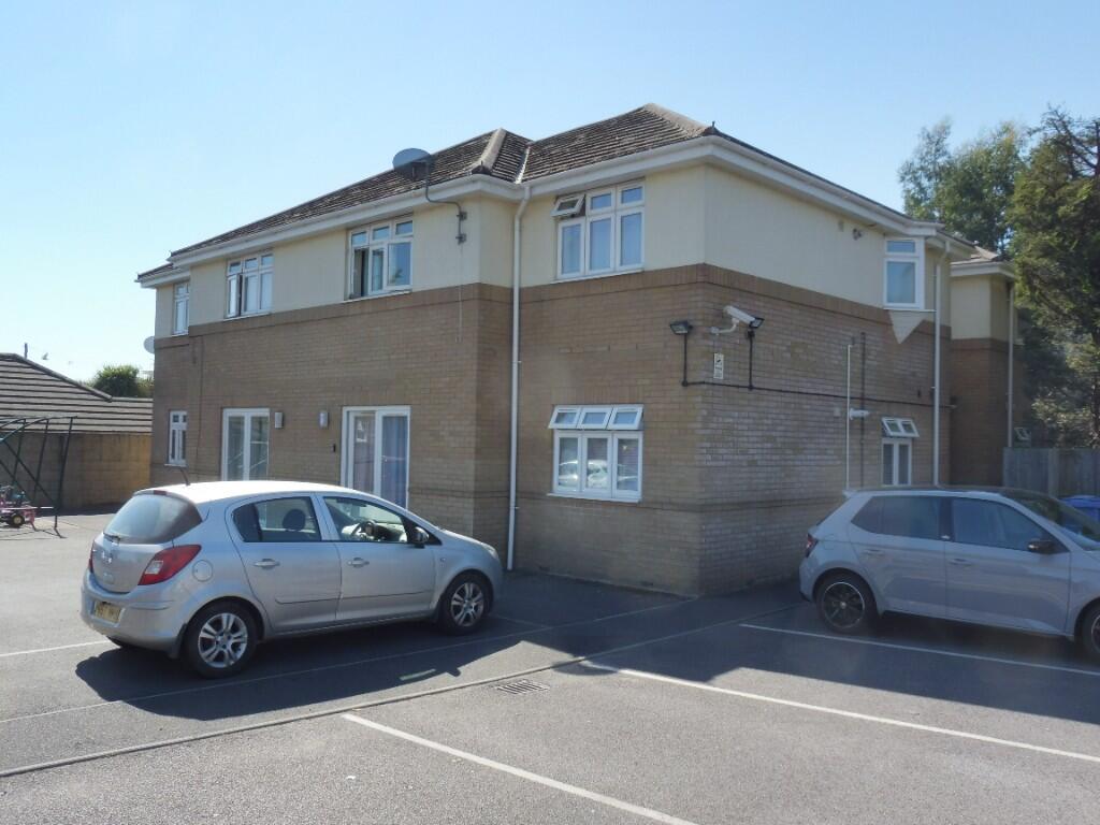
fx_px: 953
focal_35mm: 30
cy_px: 412
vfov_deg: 46.8
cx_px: 550
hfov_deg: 60.0
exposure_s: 1/400
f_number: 4.5
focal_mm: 5.4
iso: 100
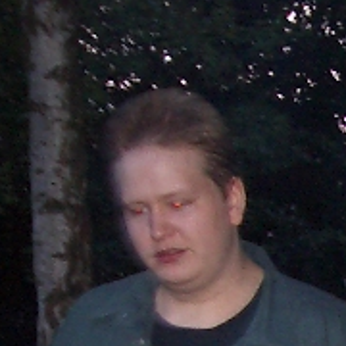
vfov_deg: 9.4
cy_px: 657
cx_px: 556
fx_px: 1990
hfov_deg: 9.6
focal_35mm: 176
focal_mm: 5.8
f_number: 2.6
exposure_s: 1/40
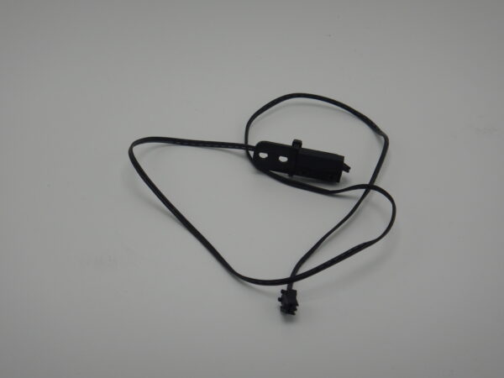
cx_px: 252
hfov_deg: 17.9
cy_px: 189
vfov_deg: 13.5
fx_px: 1602
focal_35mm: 110
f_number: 4.8
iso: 125
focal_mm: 19.7
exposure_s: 1/250
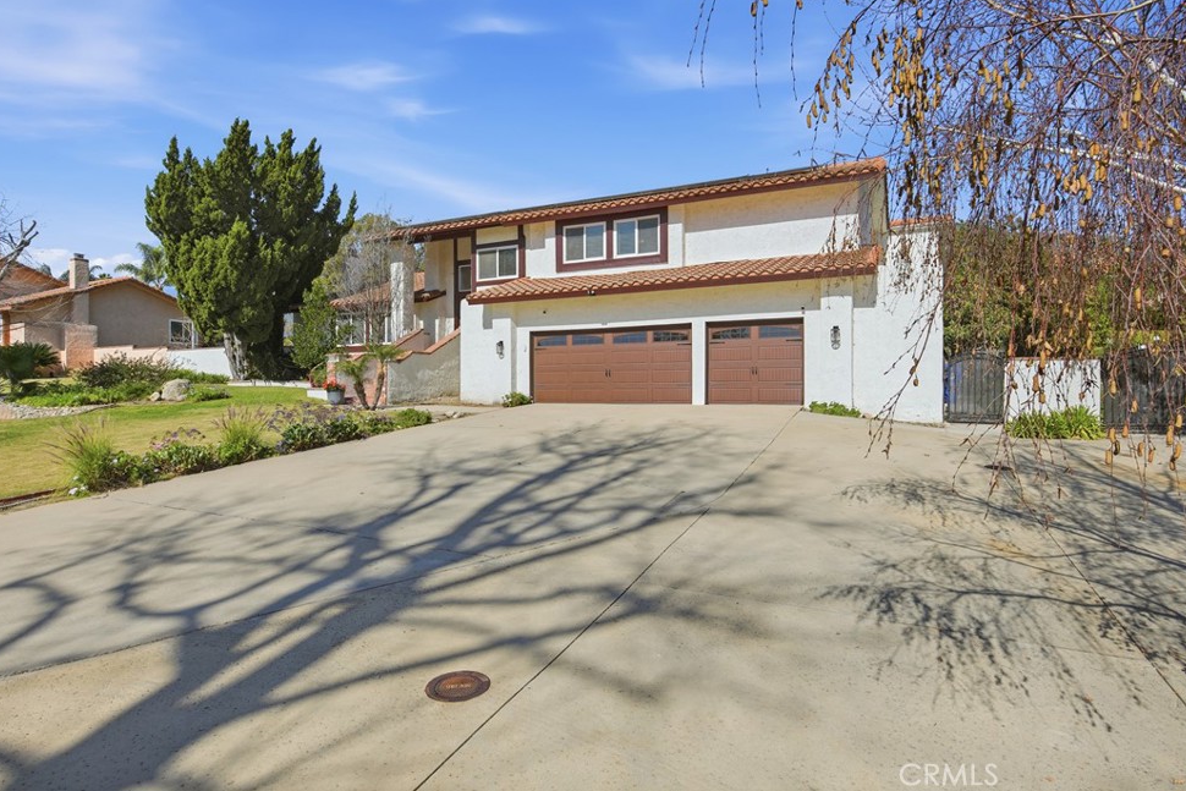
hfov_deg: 86.3
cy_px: 375
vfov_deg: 64.0
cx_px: 592
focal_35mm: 19
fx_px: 633
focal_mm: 18.2
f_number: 8
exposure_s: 1/2500
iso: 100
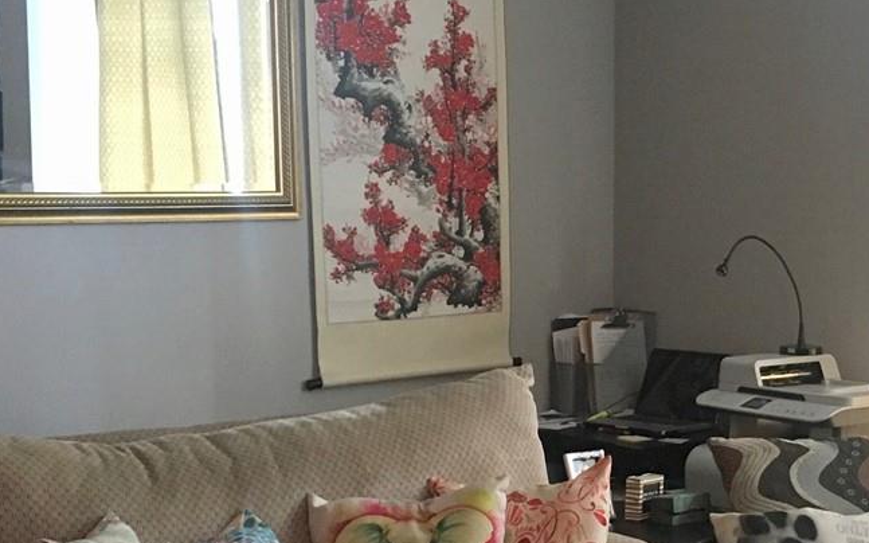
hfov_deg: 26.6
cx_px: 701
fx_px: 1799
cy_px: 477
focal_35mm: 76
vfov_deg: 16.9
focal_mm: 4.15
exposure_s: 1/30
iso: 160
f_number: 2.2
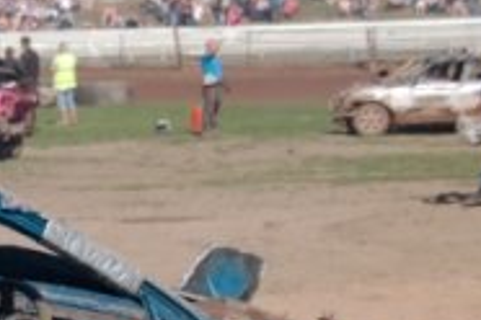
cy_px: 369
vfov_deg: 5.8
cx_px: -274
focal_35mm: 237
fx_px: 3166
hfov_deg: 8.5
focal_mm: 46
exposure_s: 1/1000
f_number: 5
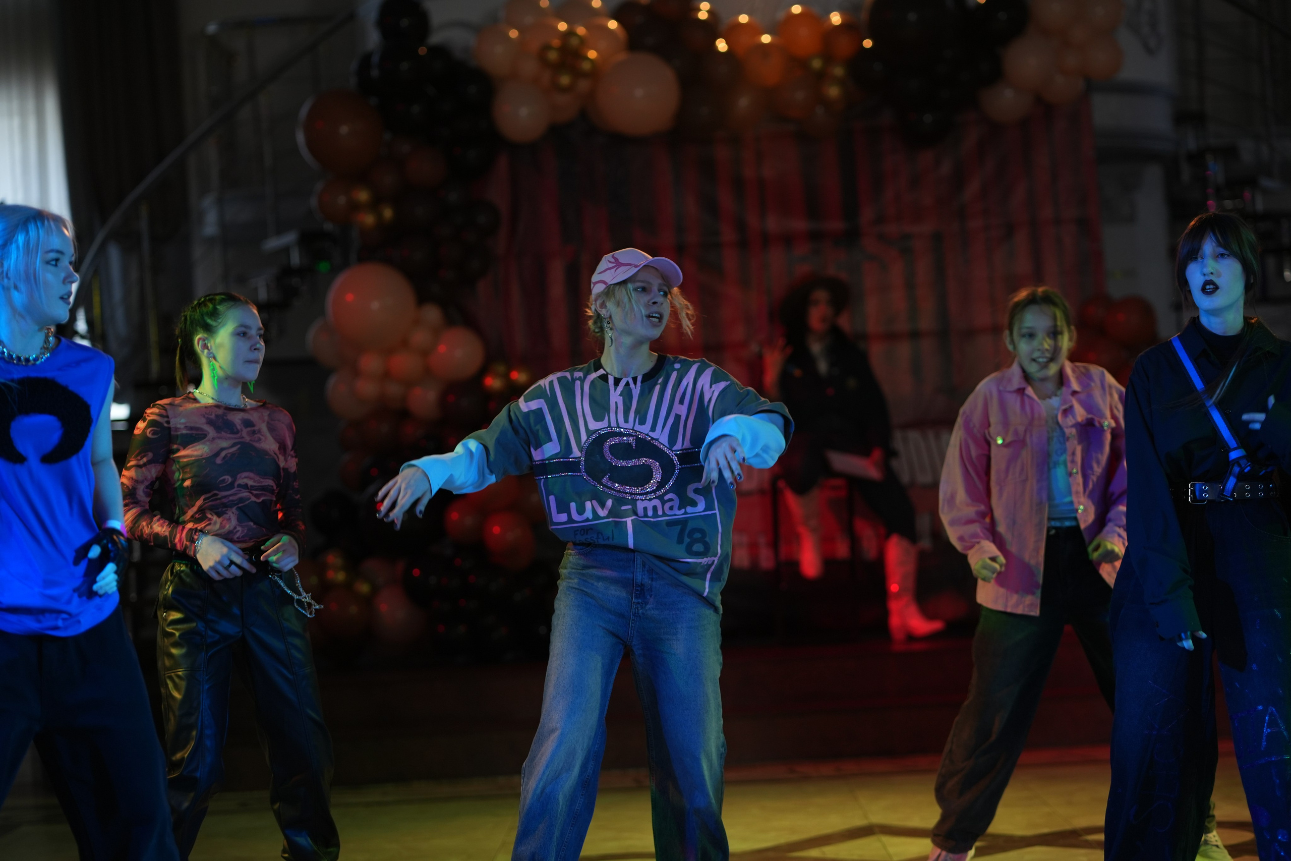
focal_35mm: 85
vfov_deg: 16.1
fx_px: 3048
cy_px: 430
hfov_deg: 23.9
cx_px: 646
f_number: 2.2
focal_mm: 85
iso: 800
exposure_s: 1/400
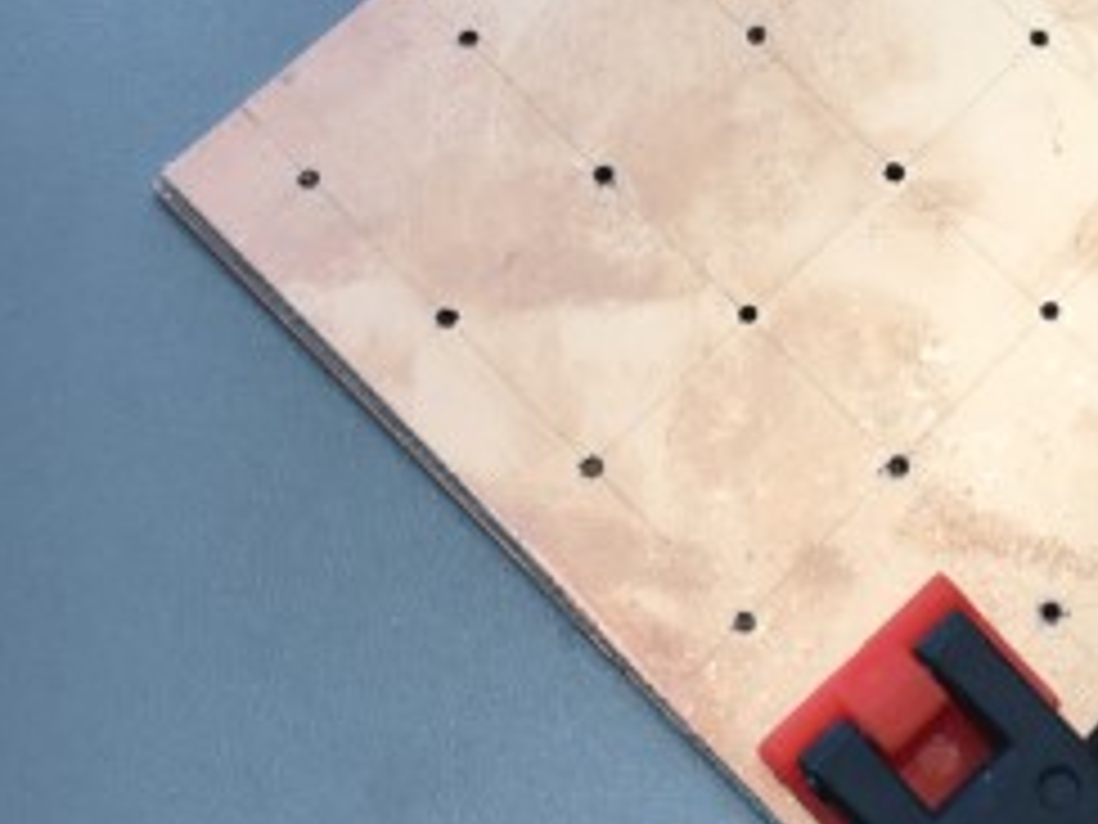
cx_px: 1004
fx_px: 1808
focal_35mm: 57
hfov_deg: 32.0
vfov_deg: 25.5
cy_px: 270
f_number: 2.2
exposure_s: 1/120
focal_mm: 4.15
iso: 40
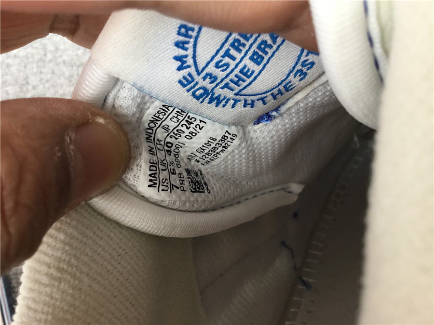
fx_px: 389
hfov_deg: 58.4
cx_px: 217
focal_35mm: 31
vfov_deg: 45.4
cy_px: 162
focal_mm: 3.3
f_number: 2.4
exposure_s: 1/100
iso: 40
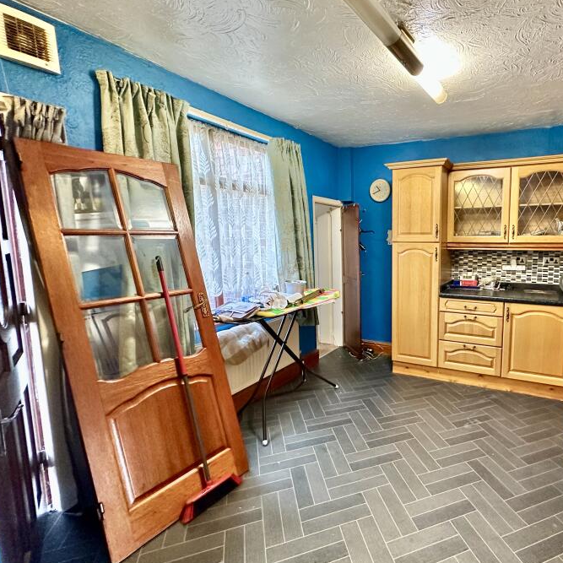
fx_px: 350
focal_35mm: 19
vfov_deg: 77.7
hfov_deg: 74.9
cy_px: 278
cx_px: 382
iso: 400
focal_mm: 2.22
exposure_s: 1/50
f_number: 2.2
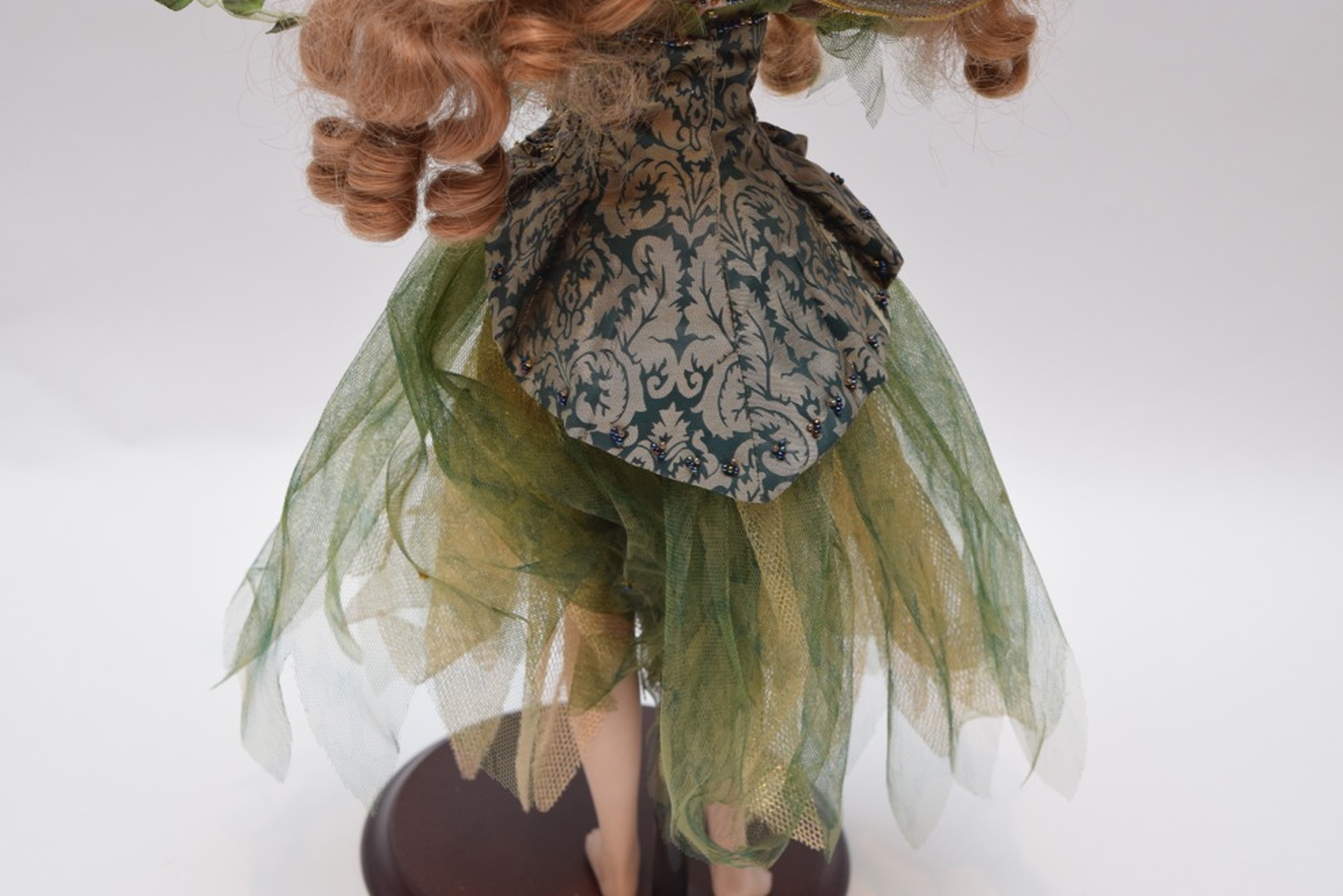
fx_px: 3115
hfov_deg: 24.3
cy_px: 452
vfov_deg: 16.4
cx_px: 666
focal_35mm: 84
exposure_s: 1/80
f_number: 5.6
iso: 800
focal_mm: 55
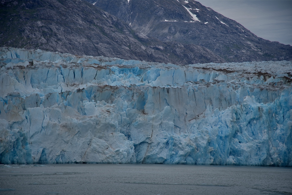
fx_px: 973
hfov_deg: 17.1
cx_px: 146
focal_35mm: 120
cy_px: 98
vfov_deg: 11.4
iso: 100
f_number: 5.6
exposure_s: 1/250
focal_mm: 120
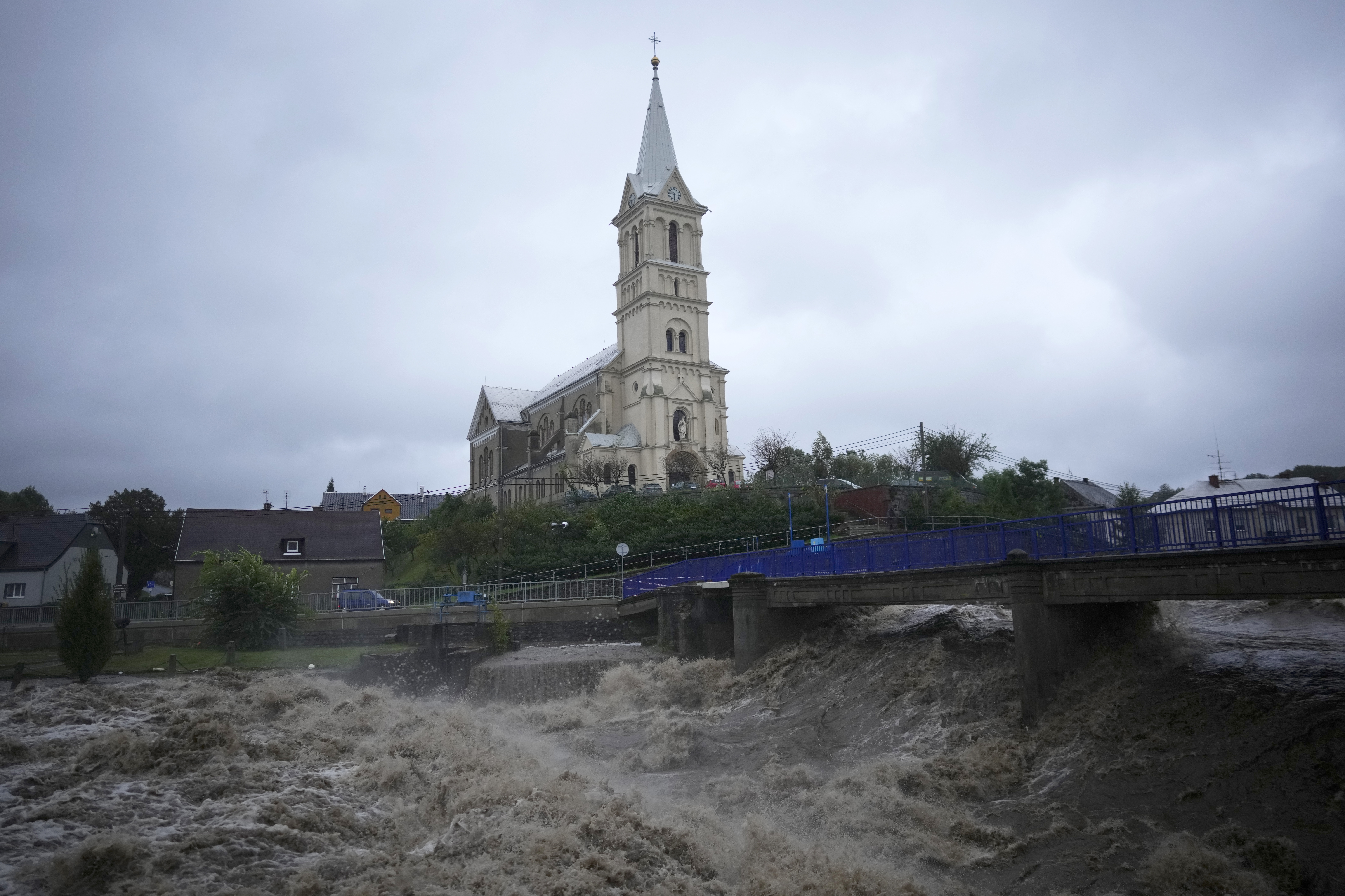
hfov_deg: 73.7
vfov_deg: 53.1
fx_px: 897
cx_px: 672
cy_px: 448
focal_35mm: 24
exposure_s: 1/1000
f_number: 1.4
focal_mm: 24
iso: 1000
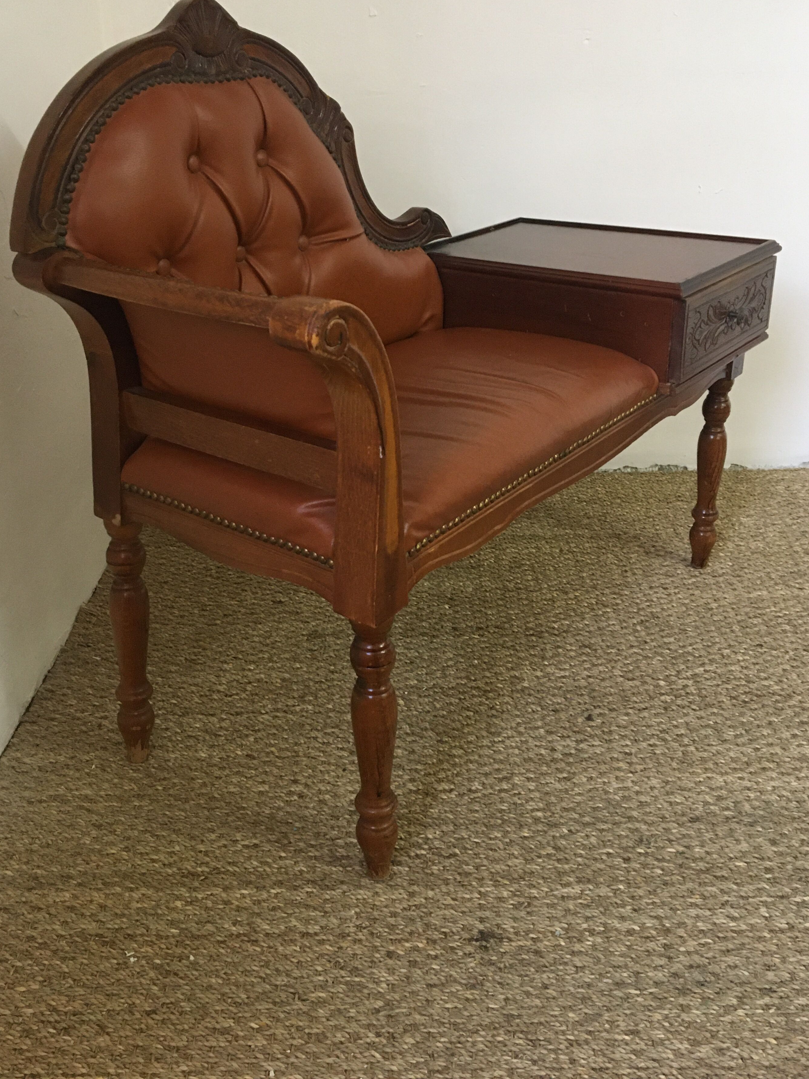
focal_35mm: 33
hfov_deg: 42.9
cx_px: 382
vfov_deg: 55.2
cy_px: 466
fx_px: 1028
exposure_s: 1/33
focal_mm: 4.15
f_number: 2.2
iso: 200
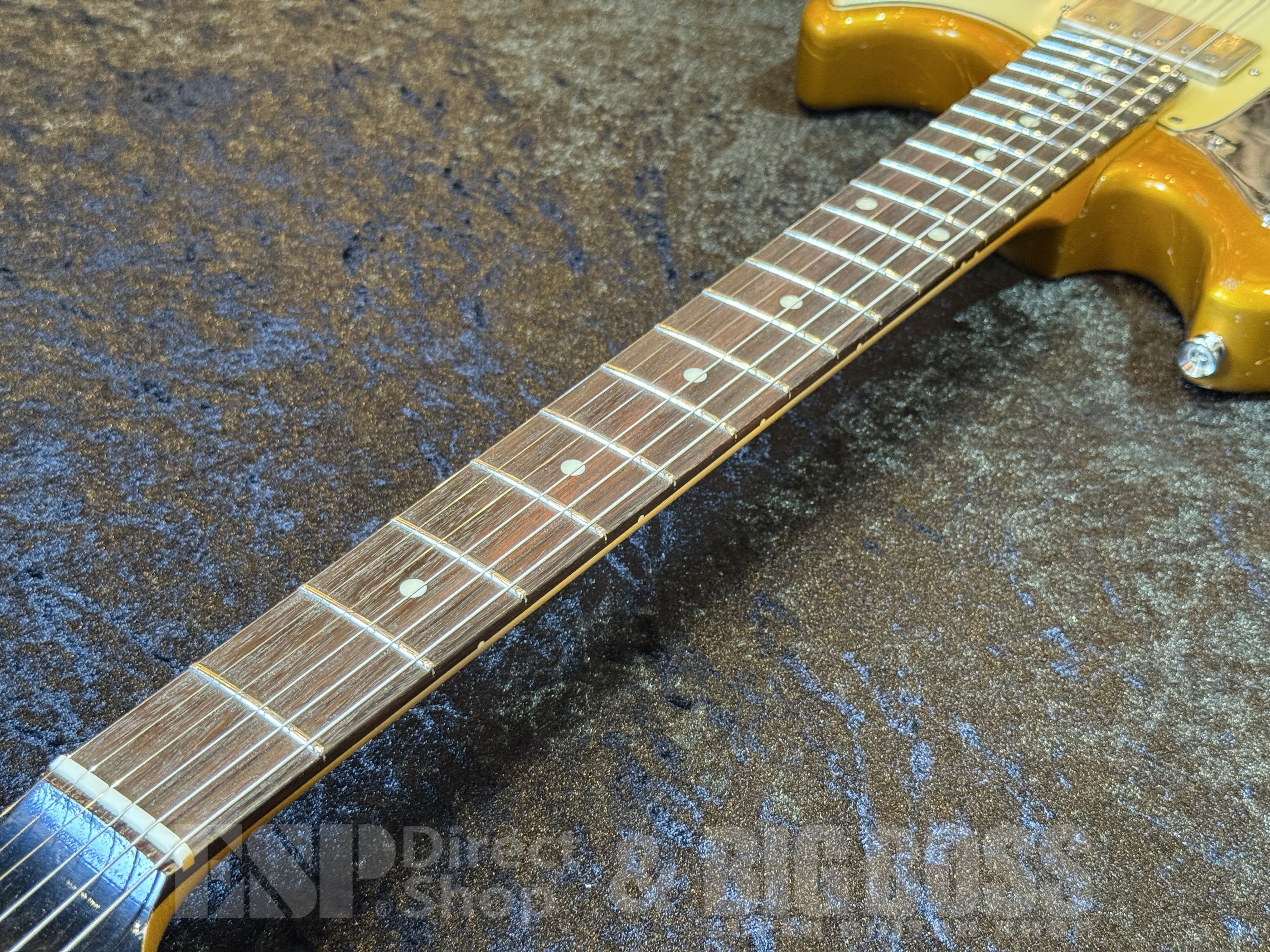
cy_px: 476
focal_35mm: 48
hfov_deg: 39.7
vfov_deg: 30.3
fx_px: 1761
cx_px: 635
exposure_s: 1/40
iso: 320
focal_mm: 6.76
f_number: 1.78
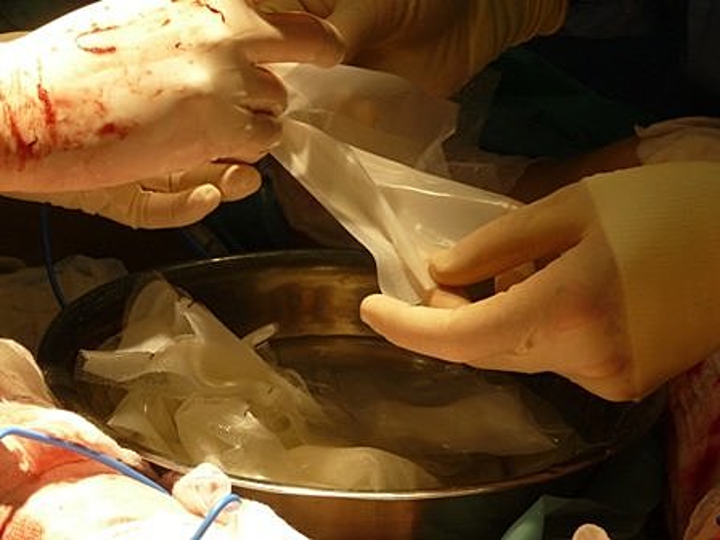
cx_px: 360
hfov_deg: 17.6
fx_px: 2330
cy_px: 270
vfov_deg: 13.2
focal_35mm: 112
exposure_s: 1/80
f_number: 4.7
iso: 100
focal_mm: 19.1
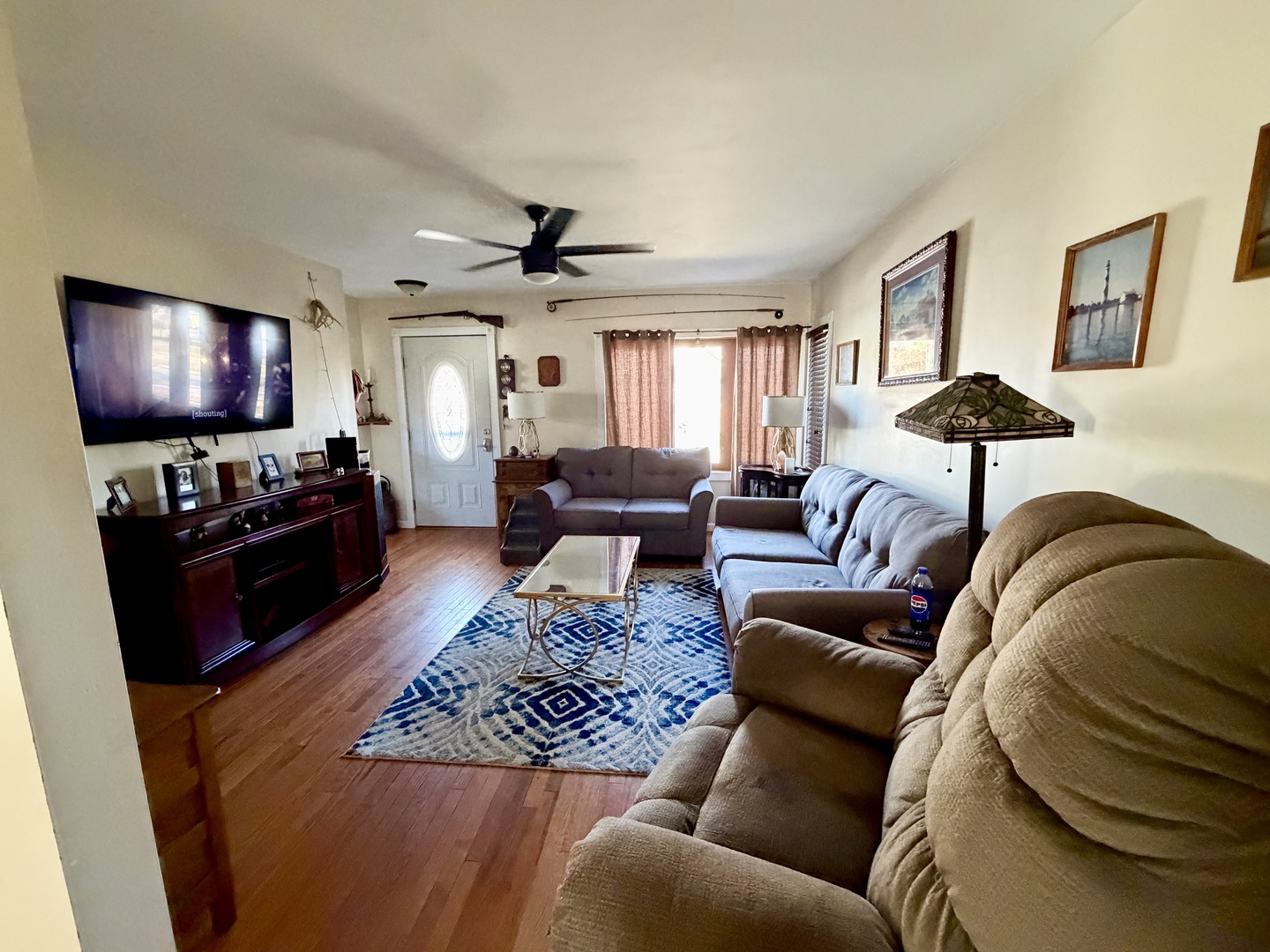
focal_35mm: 14
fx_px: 514
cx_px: 635
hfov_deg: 102.1
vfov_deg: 85.7
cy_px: 476
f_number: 2.2
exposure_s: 1/60
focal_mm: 2.22
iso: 800
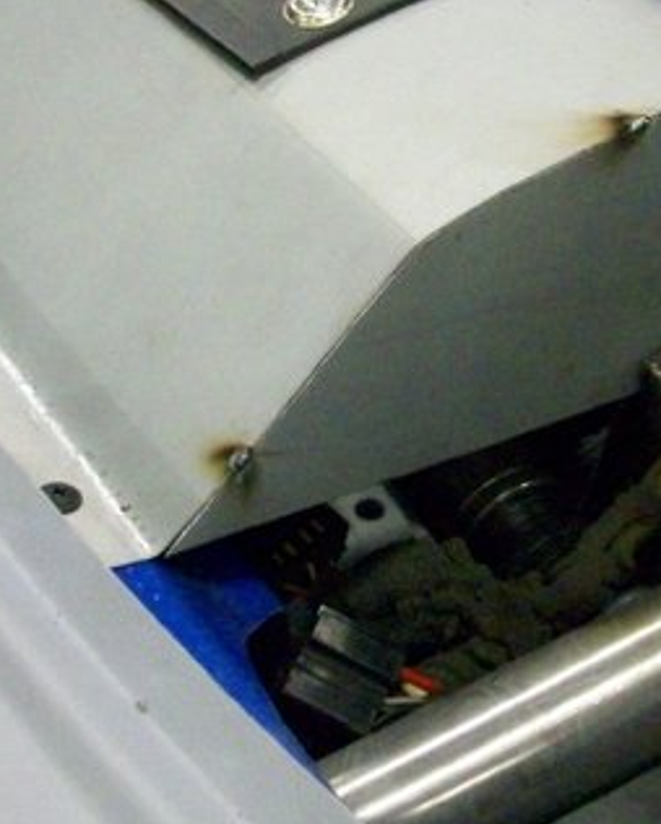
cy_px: 247
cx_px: 474
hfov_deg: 22.7
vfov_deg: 28.0
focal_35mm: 67
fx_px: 1637
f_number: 2.8
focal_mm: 5.7
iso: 609
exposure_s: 1/128
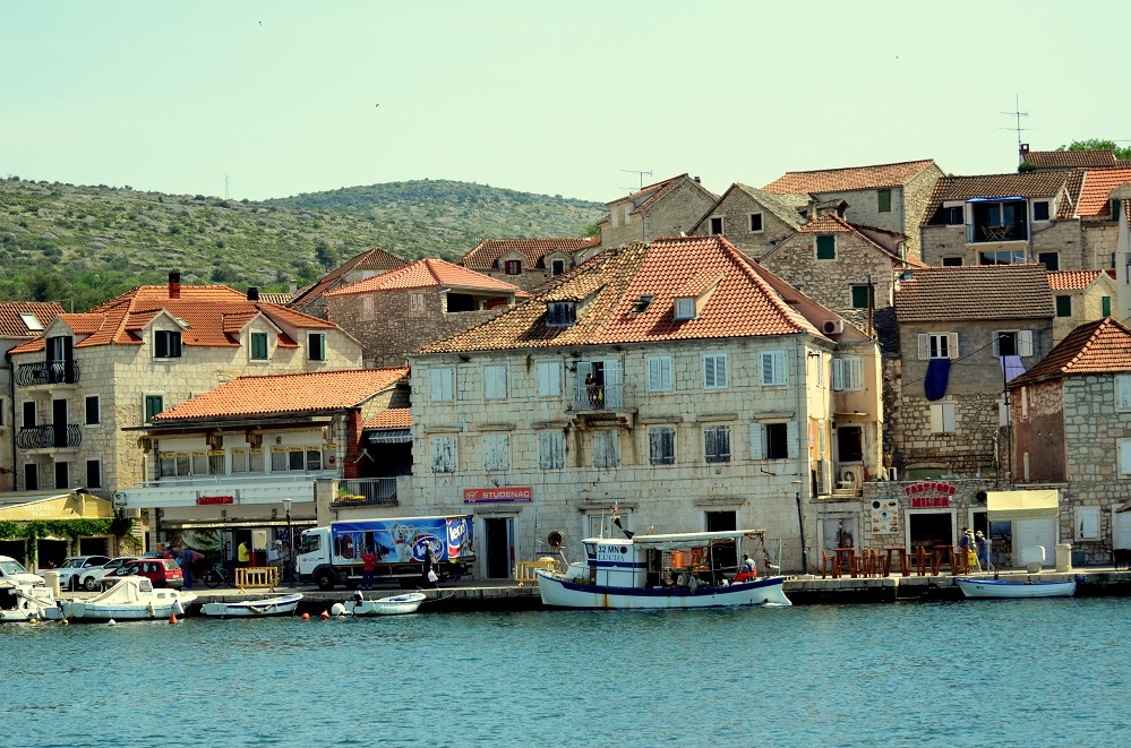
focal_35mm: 105
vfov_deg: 13.0
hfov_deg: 19.5
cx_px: 566
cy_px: 374
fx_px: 3291
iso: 1250
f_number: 4.5
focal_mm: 70
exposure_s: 1/8000
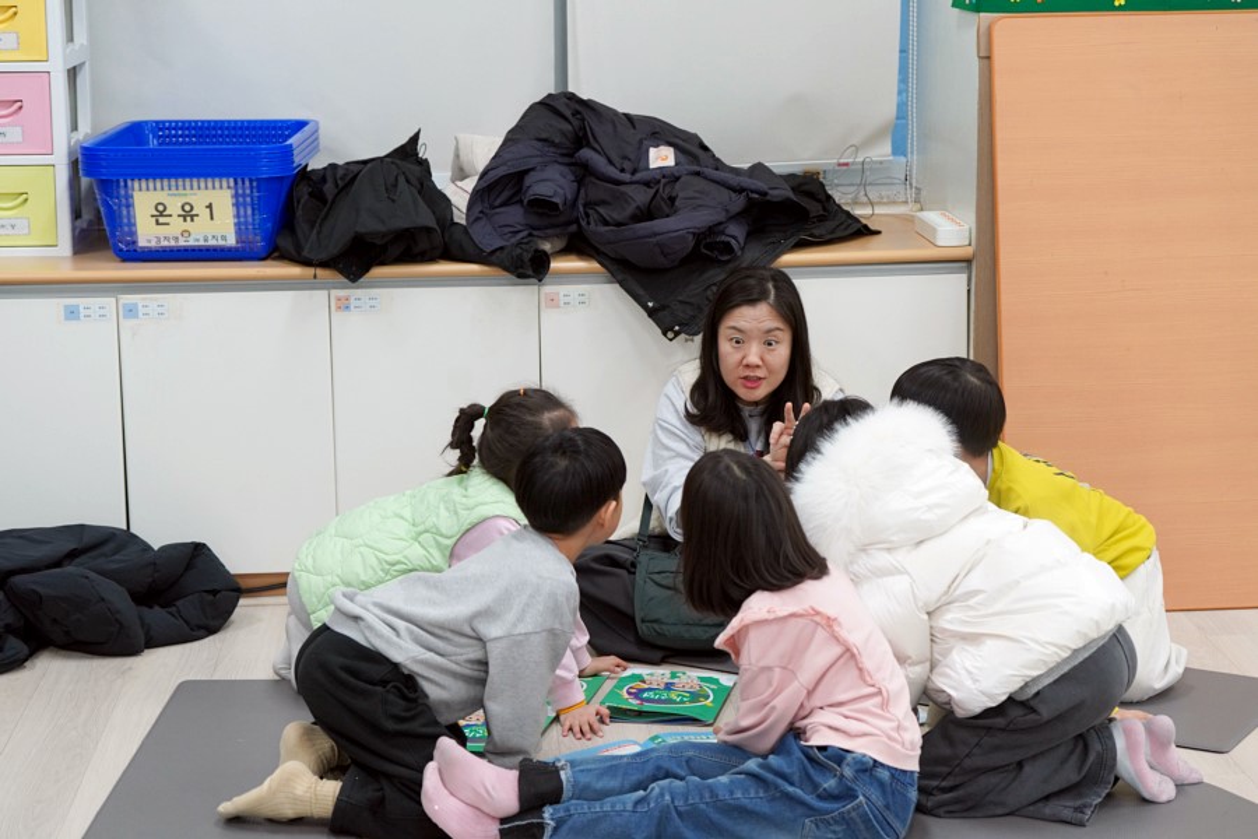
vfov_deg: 19.5
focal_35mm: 70
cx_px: 629
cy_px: 420
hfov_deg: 28.8
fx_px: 2446
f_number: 4
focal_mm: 70
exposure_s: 1/160
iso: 1600
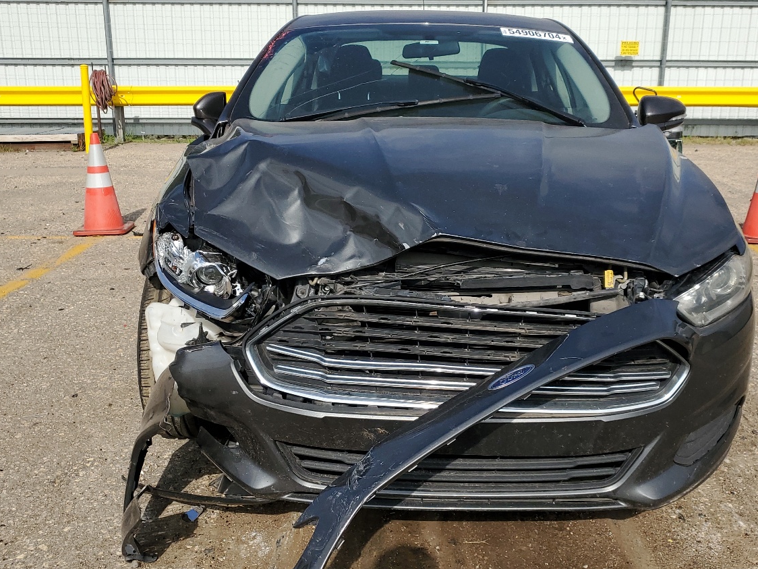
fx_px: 810
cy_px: 277
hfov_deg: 50.0
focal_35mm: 37
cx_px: 435
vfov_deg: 38.7
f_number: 1.5
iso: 50
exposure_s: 1/5000
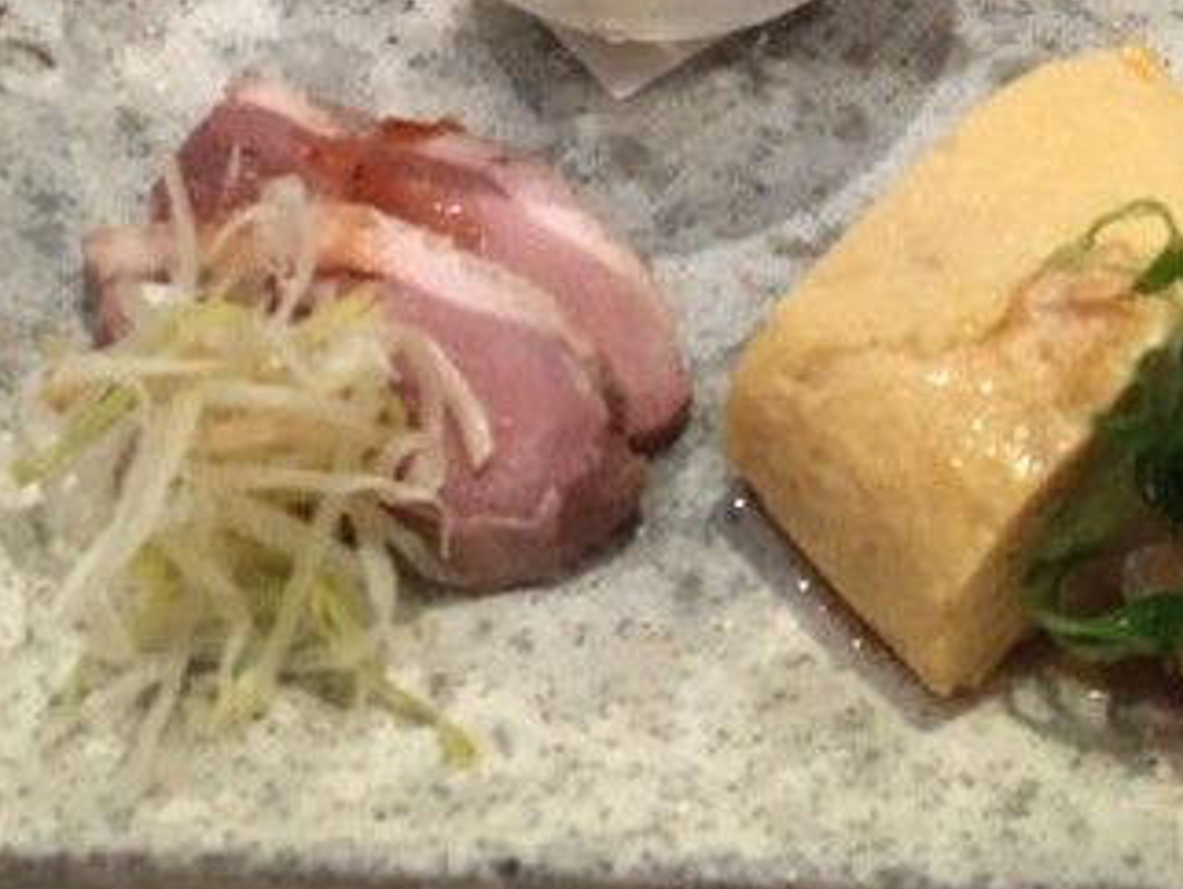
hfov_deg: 35.4
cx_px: 702
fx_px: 1847
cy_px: -143
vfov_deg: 24.8
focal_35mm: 54
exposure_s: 1/30
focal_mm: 4.15
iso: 200
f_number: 2.2
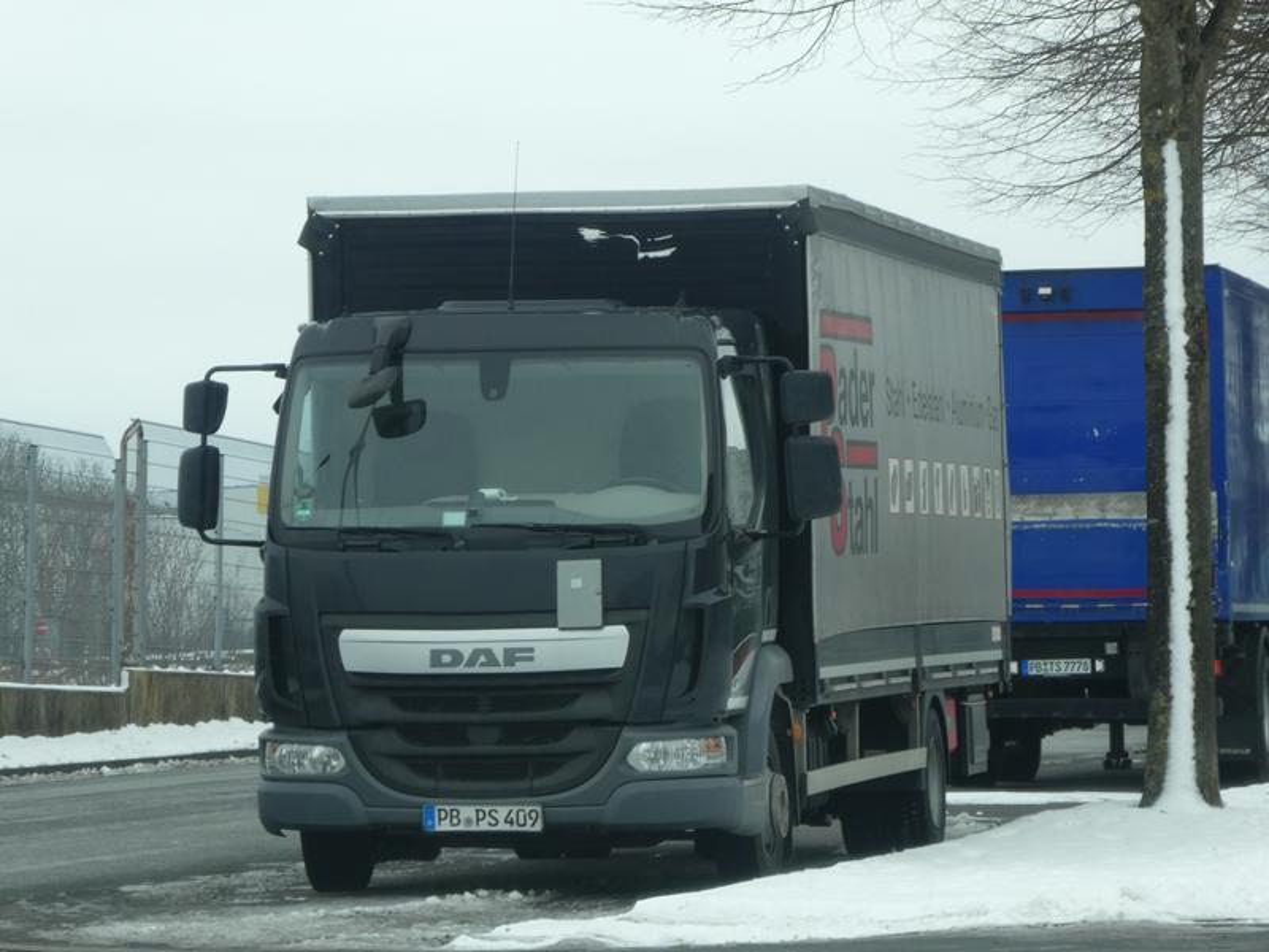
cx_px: 634
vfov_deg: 8.6
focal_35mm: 172
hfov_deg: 11.5
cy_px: 476
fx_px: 6305
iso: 125
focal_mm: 30.9
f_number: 5.6
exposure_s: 1/80
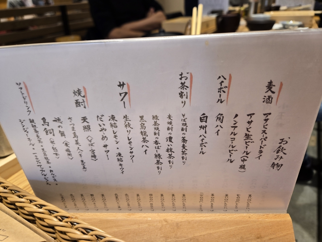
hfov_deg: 73.9
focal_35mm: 23
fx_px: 214
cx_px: 161
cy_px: 121
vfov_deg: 58.9
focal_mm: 5.4
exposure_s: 1/50
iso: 50
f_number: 1.8
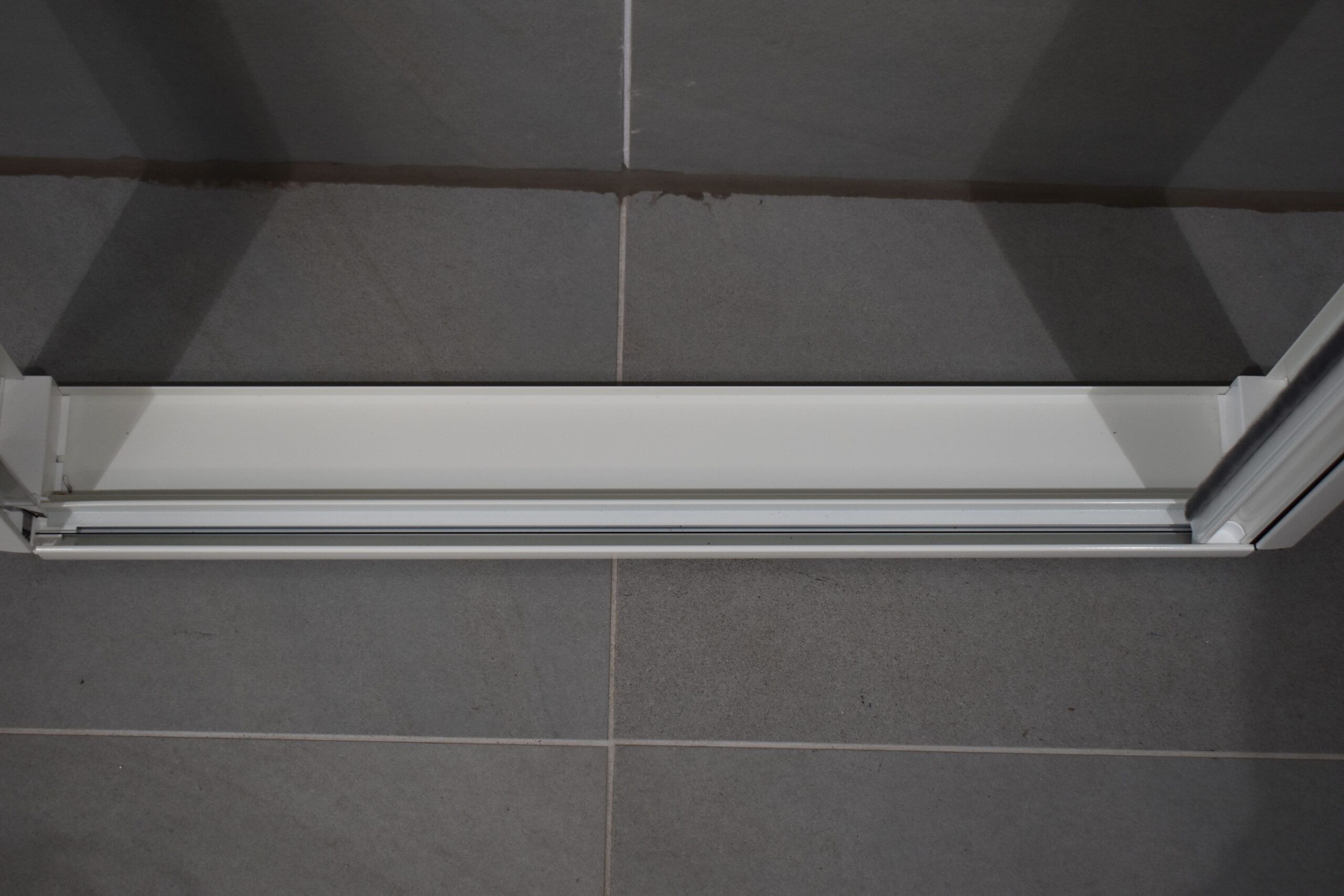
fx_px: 2016
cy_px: 448
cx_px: 672
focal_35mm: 54
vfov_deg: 25.1
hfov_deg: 36.9
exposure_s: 1/250
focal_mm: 36
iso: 560
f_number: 4.8
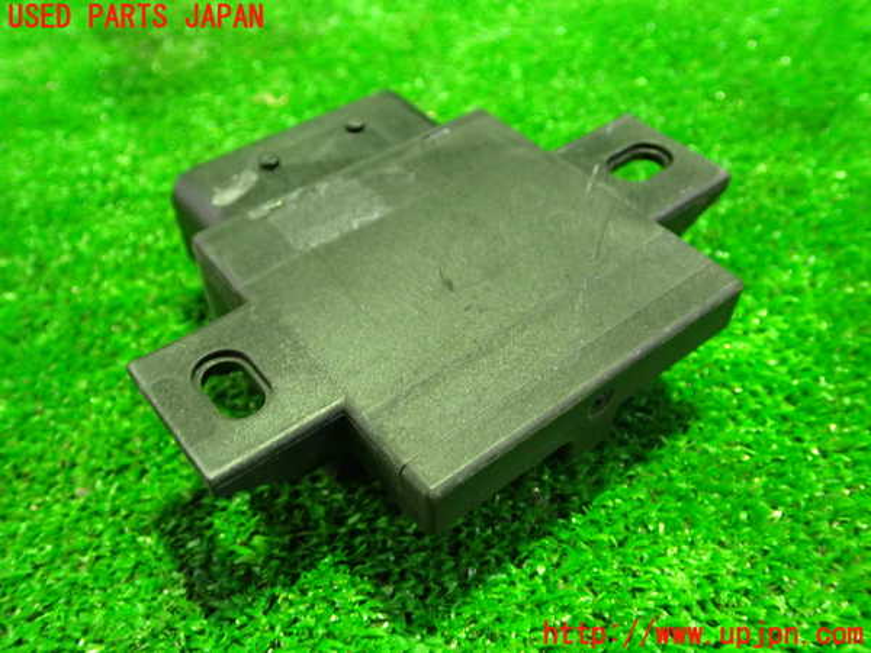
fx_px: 805
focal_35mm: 32
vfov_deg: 44.2
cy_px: 326
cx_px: 436
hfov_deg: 56.8
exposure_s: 1/20
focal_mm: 5.79
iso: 800
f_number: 2.4
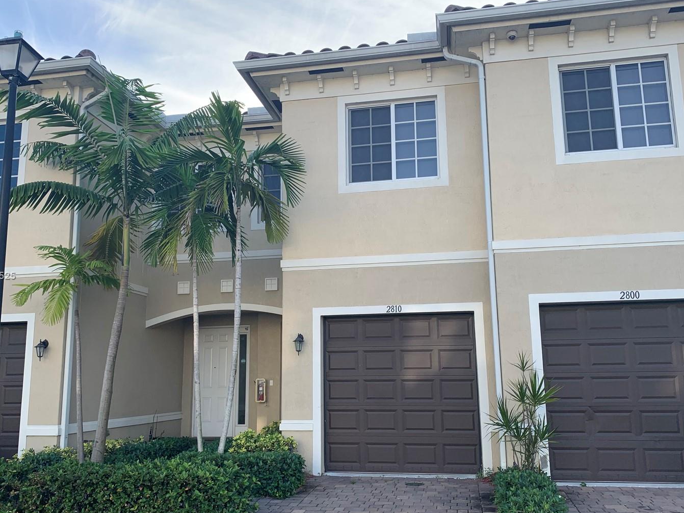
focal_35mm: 31
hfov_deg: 58.4
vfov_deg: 45.4
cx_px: 343
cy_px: 276
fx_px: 612
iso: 25
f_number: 1.8
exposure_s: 1/601
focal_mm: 4.25
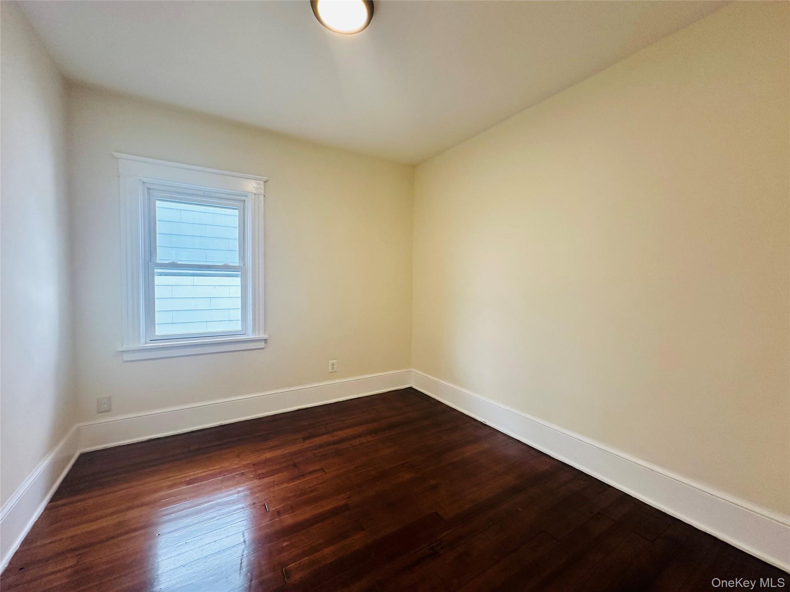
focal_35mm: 14
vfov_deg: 85.7
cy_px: 296
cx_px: 395
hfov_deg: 102.1
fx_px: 320
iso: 160
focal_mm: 2.22
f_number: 2.2
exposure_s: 1/120
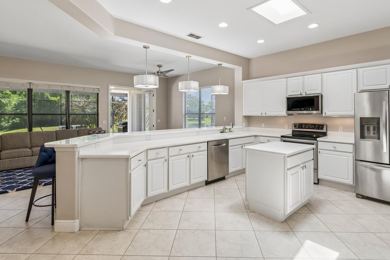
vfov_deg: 67.1
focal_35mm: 18
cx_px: 207
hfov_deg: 89.9
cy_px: 114
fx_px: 195
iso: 100
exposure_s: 1/25
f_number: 7.1
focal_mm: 10
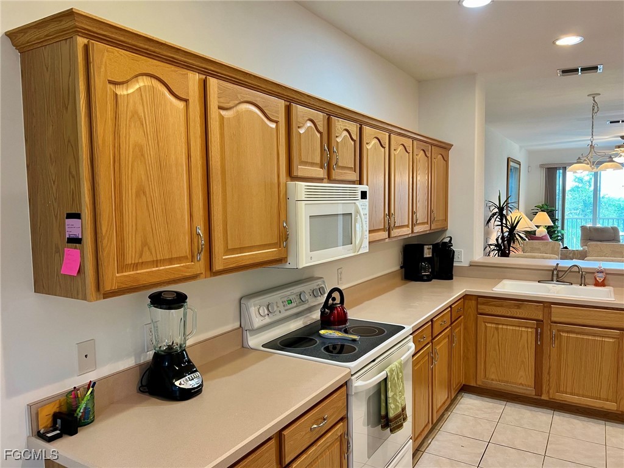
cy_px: 234
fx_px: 469
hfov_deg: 67.3
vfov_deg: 53.1
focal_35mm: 26
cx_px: 312
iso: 125
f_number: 1.5
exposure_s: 1/60
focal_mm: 5.7
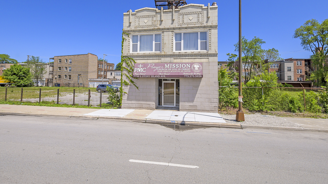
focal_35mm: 16
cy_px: 74
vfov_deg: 66.5
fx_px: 139
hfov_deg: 99.4
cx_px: 163
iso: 250
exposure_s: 1/1000
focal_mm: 10
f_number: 7.1
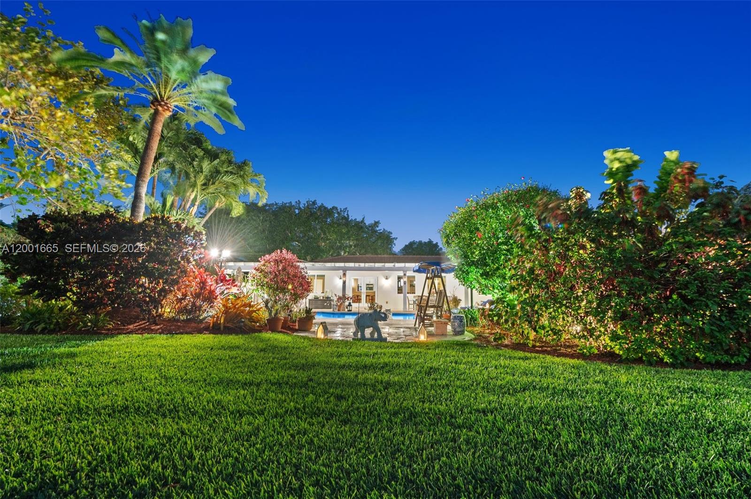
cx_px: 376
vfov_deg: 73.6
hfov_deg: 96.8
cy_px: 250
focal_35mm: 16
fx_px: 333
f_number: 8
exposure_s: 6
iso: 200
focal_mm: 16
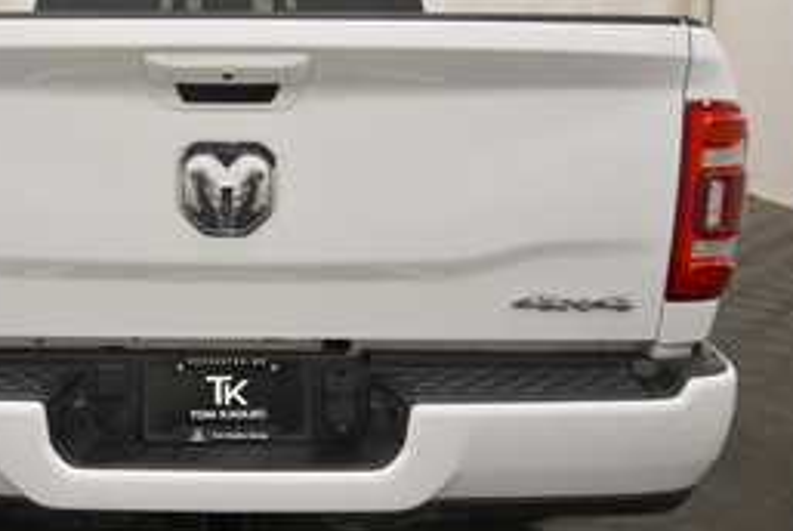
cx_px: 222
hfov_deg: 45.1
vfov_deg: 31.9
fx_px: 926
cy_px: 230
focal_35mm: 42
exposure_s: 1/250
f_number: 5.3
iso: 720
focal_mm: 18
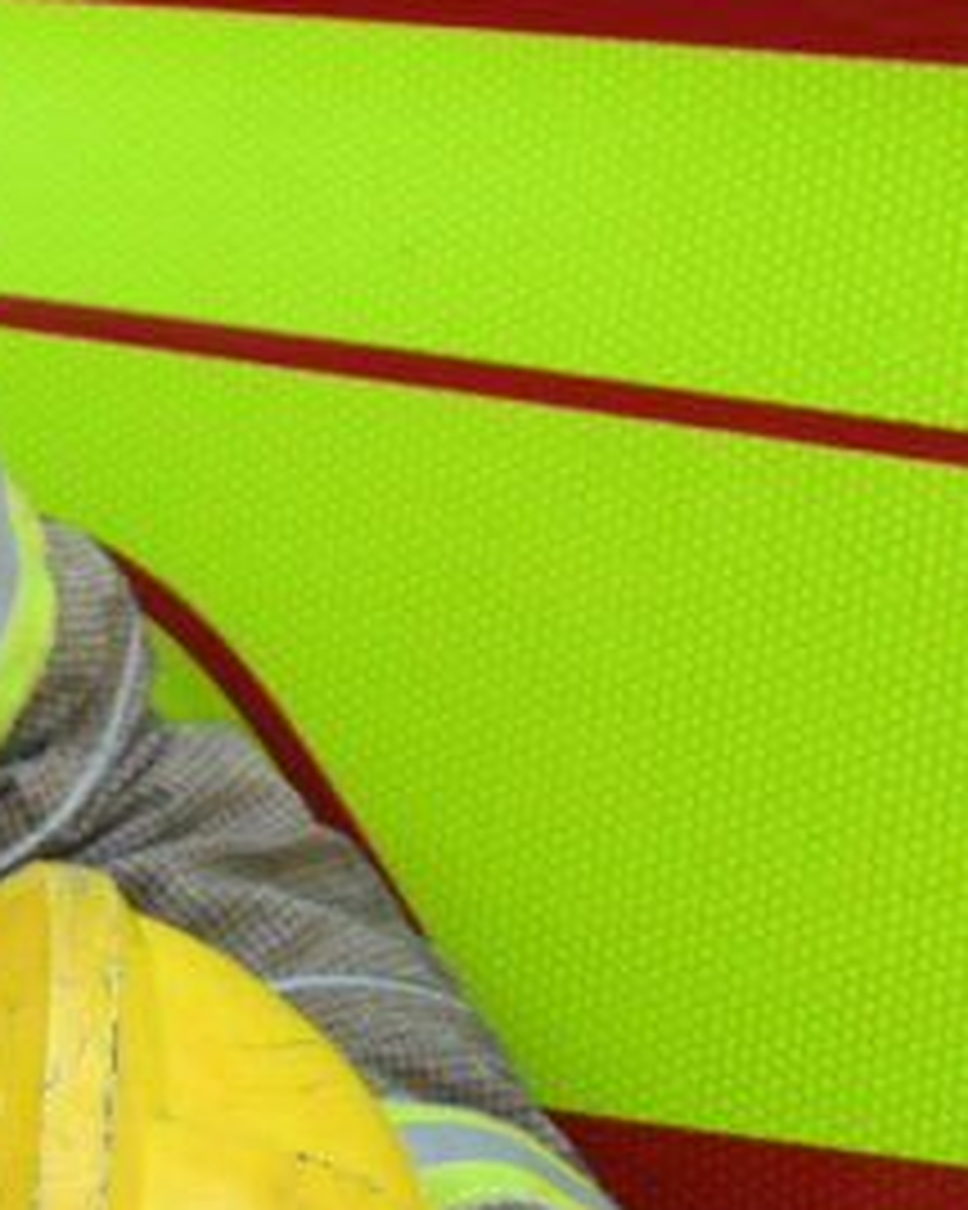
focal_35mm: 186
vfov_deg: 10.2
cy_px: -191
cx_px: -279
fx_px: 6665
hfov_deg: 8.2
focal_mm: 35
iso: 100
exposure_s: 1/100
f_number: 4.5
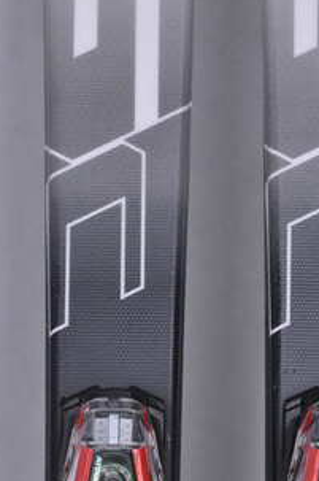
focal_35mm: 234
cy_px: 248
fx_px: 3117
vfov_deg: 8.8
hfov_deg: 5.9
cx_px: 226
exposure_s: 1/125
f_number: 9.5
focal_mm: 105
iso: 3200
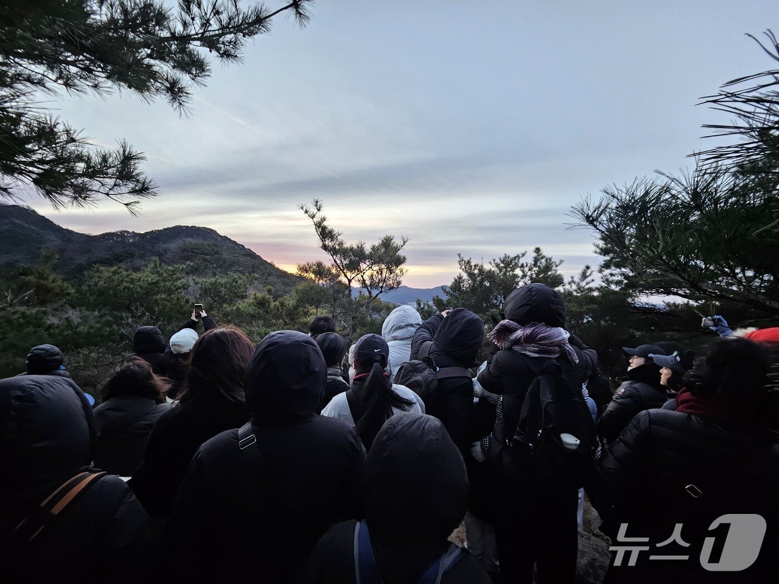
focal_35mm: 13
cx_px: 390
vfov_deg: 89.9
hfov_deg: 106.2
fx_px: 293
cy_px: 292
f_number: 2.2
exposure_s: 1/60
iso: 80
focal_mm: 1.7
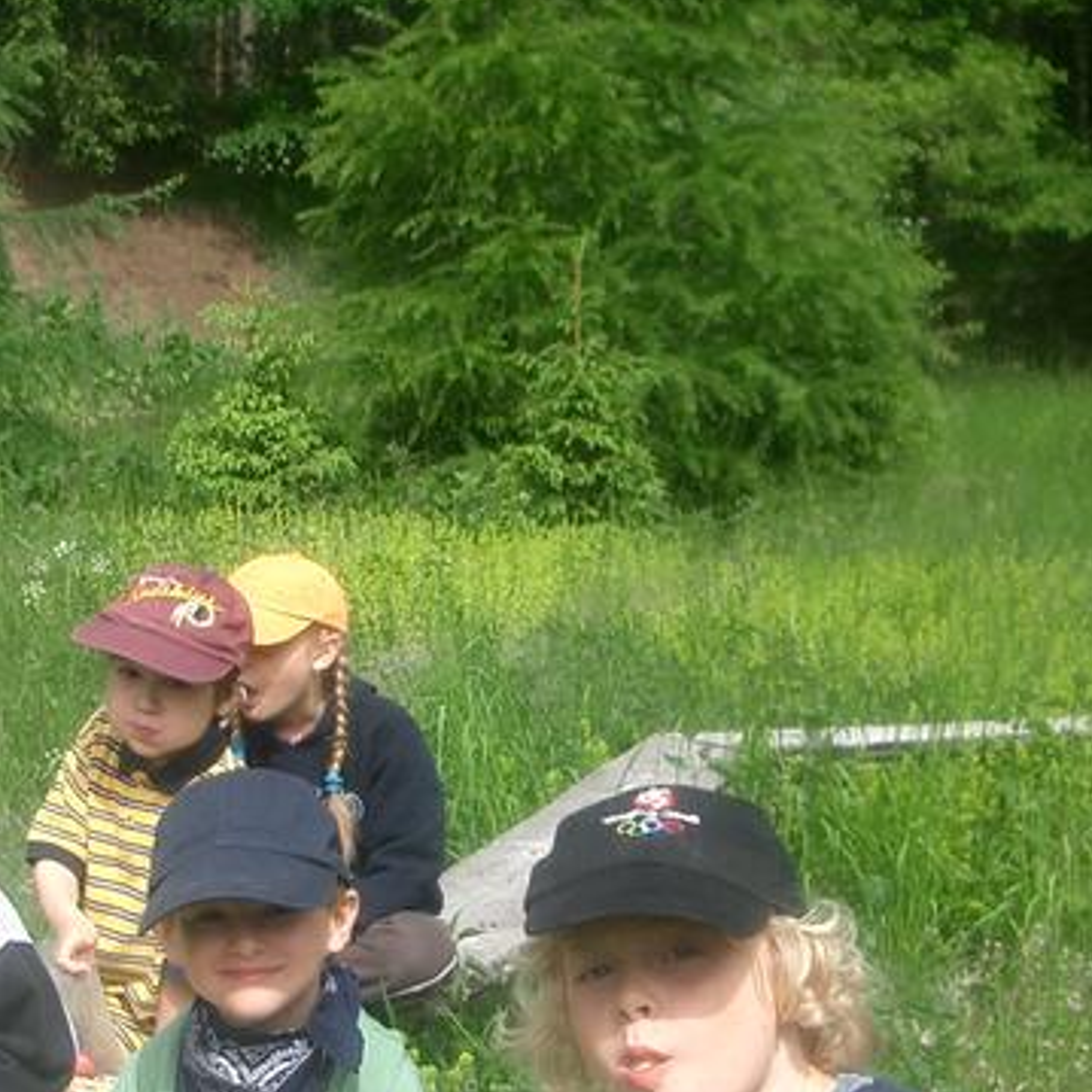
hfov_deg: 24.8
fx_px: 2463
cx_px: 338
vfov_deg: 25.0
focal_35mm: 69
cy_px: 648
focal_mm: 5.8
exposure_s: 1/640
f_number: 2.6
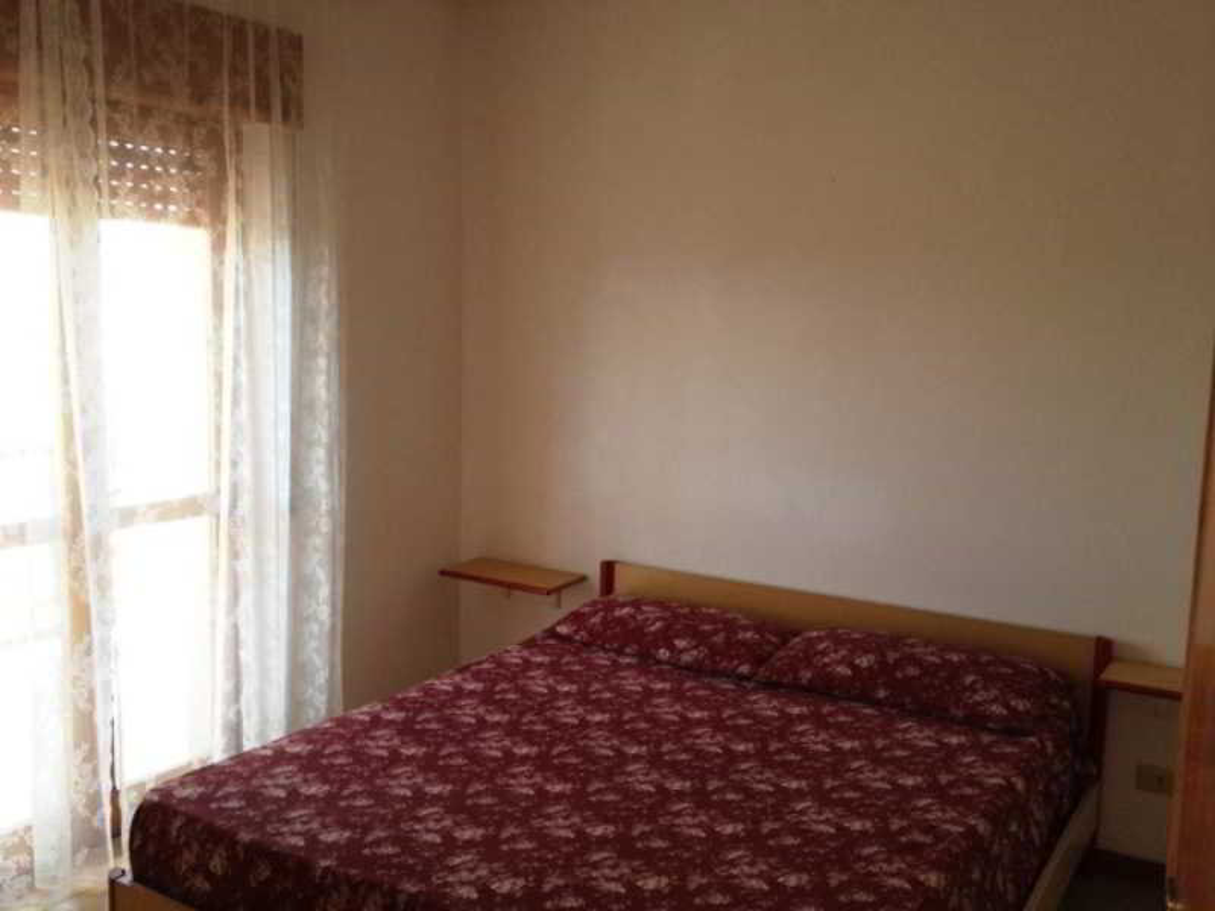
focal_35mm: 35
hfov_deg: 52.6
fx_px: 1228
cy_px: 456
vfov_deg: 40.7
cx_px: 608
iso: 100
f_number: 2.4
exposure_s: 1/120
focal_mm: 4.28
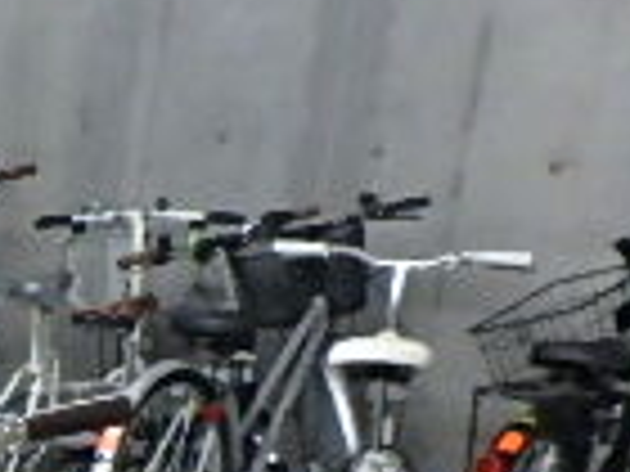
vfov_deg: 13.8
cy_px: 503
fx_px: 1911
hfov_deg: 14.4
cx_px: -747
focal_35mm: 105
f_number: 3.8
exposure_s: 1/20
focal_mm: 4
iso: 800
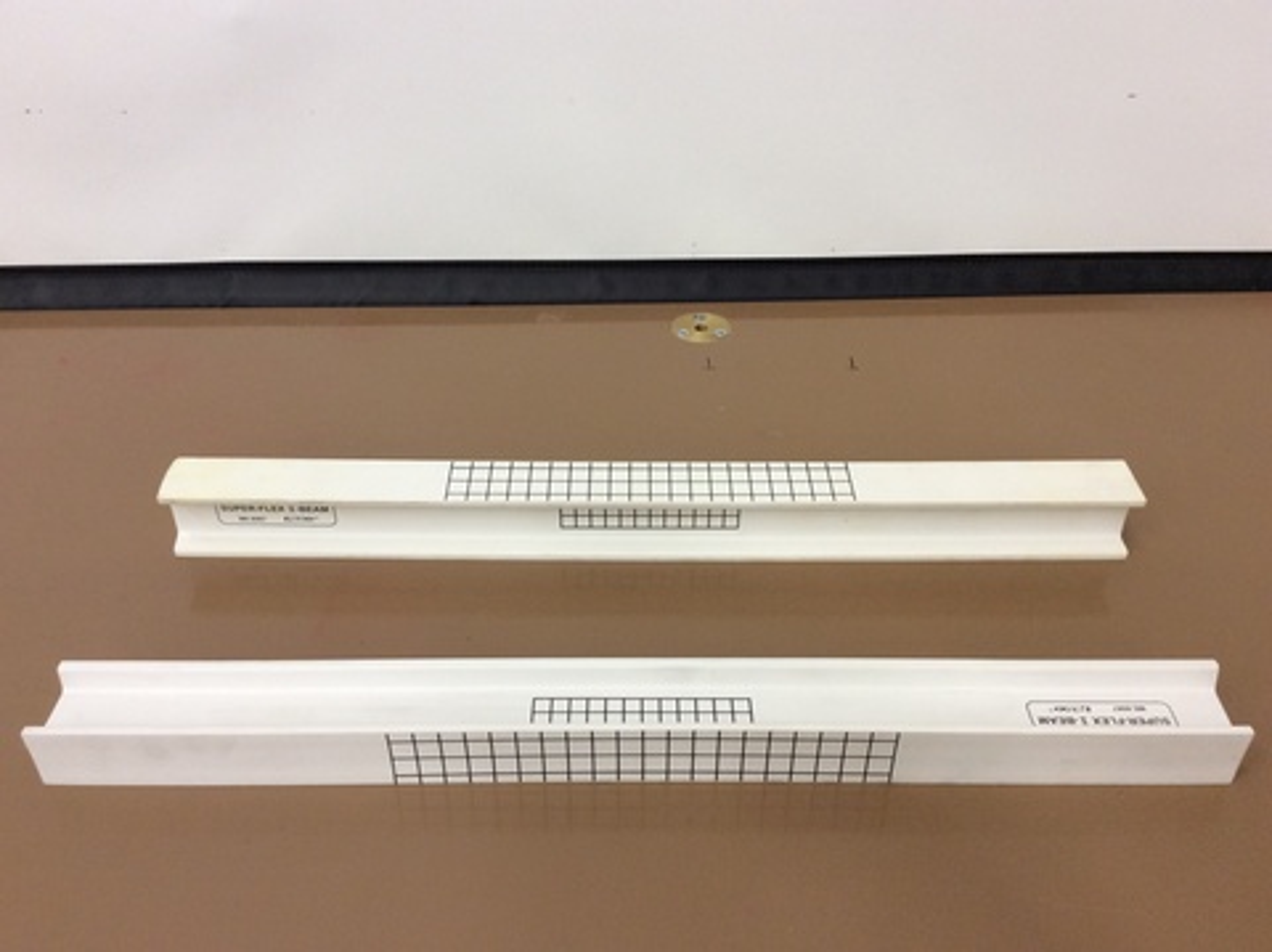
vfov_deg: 44.1
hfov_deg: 56.9
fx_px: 1175
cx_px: 636
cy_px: 476
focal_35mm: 32
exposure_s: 1/24
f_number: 2.4
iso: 80
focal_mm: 3.3
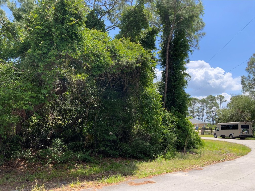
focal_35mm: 29
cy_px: 96
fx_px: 214
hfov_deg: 61.7
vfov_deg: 48.2
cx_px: 128
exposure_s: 1/898
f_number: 1.8
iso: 16
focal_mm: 3
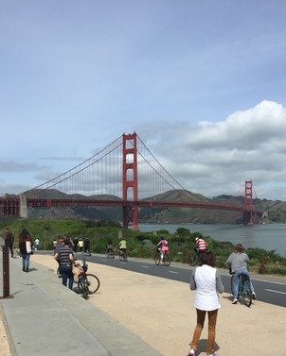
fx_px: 381
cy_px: 226
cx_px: 138
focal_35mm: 36
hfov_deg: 41.2
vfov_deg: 49.7
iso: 32
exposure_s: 1/3597
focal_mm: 4.15
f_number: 2.2
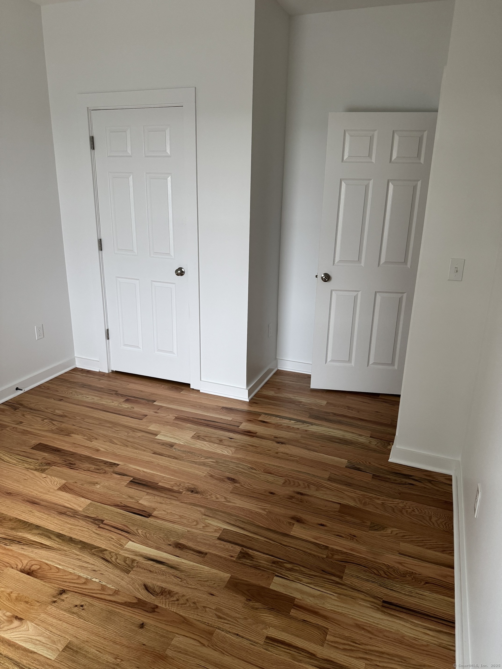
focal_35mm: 24
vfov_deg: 71.6
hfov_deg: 56.8
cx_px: 251
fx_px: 464
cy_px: 334
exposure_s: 1/60
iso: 250
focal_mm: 6.76
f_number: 1.78
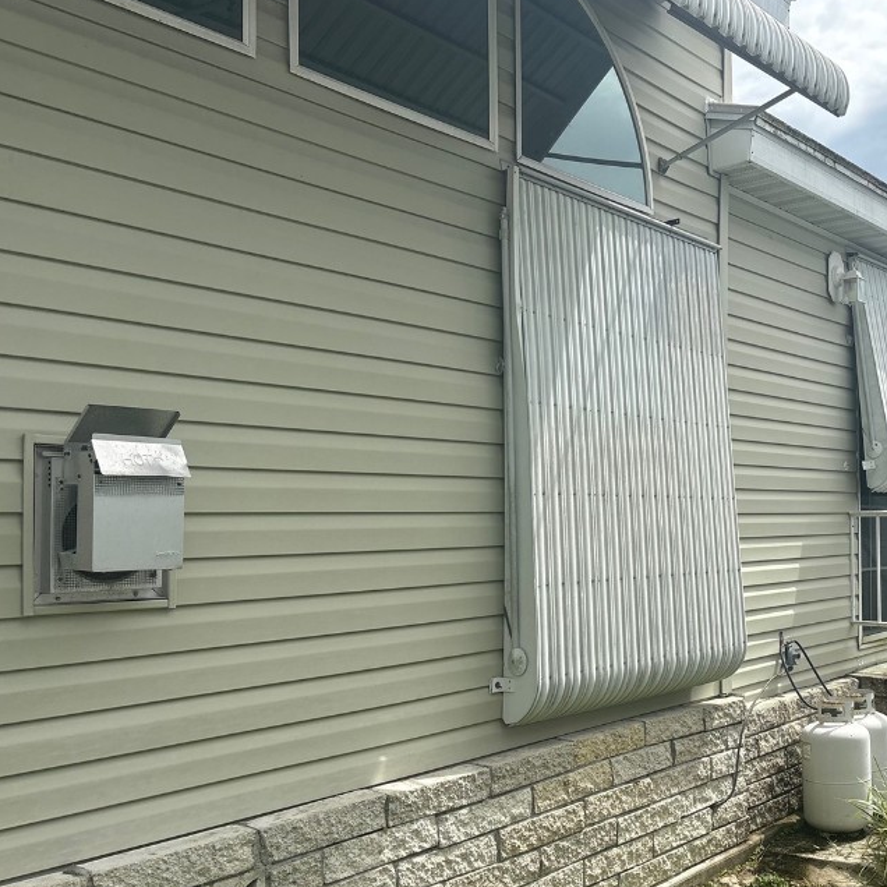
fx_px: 1073
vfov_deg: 44.8
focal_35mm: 37
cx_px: 667
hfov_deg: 43.5
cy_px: 506
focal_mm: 5.96
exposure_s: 1/4608
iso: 50
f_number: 1.6
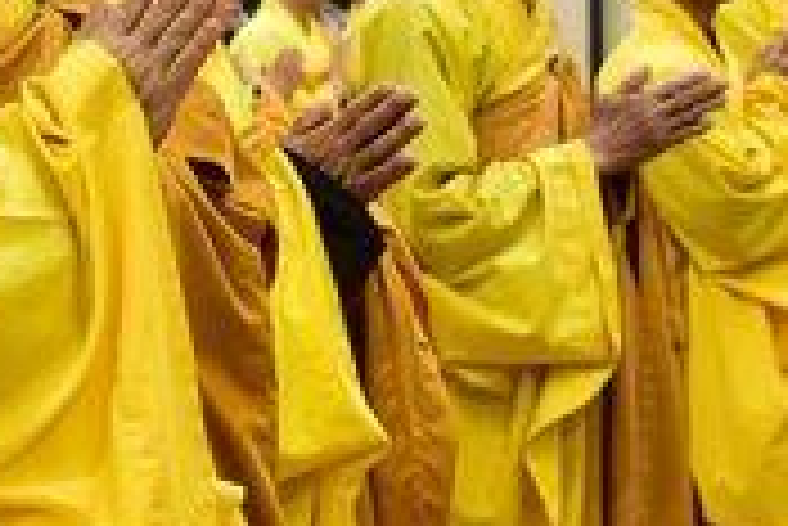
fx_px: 2607
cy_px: 301
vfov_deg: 11.5
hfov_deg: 16.4
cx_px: -189
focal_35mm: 119
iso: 2000
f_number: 4
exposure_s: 1/25
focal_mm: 32
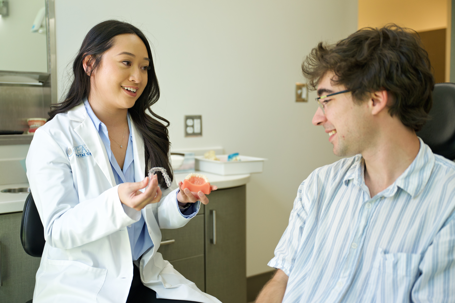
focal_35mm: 40
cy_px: 152
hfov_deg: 48.5
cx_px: 228
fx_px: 506
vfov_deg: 33.4
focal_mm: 40
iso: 800
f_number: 2.8
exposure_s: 1/500
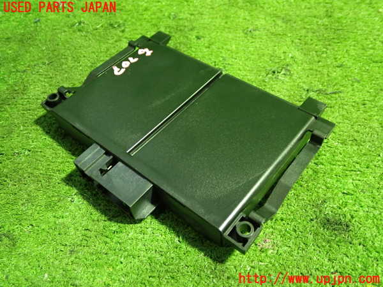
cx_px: 192
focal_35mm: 32
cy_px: 144
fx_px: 354
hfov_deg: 56.8
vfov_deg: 44.2
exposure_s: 1/25
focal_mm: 5.79
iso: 800
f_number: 2.4
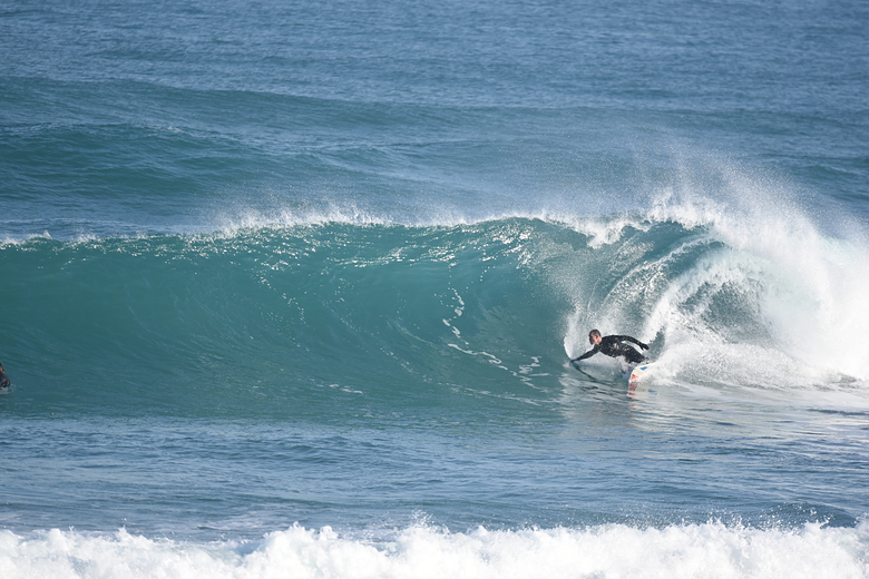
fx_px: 14555
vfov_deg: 2.3
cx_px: 433
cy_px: 289
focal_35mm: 603
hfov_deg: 3.4
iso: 400
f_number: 6.3
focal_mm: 600
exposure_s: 1/1000
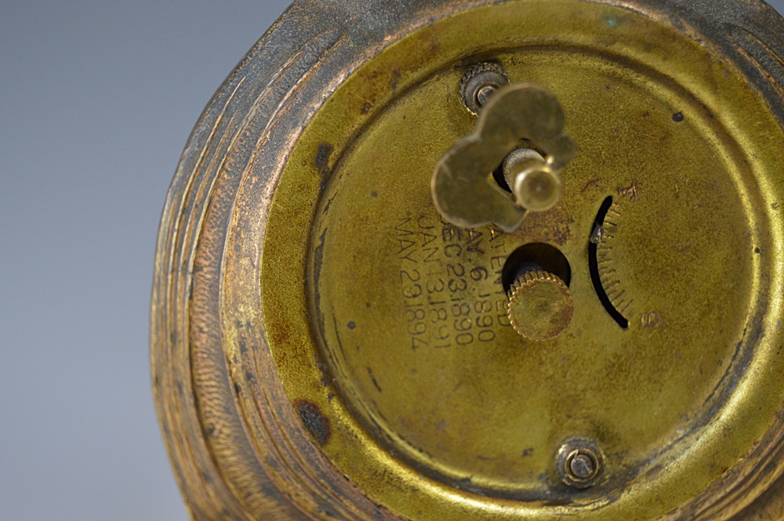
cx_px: 392
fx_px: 1795
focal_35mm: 82
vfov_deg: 16.5
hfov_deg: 24.6
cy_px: 260
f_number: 5.6
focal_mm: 55
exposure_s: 1/60
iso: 800
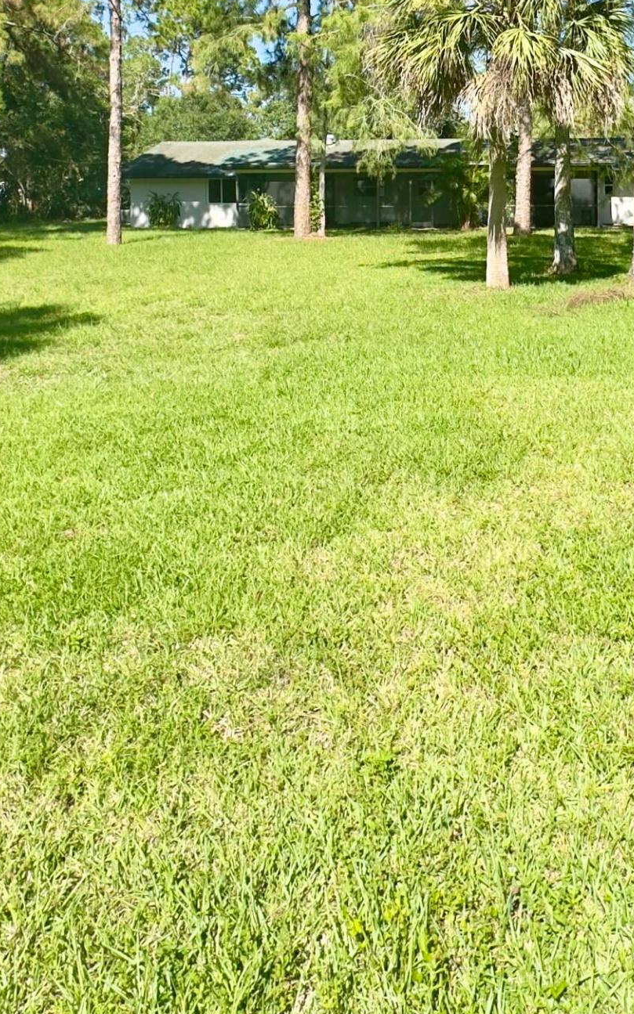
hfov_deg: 37.3
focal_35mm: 33
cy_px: 201
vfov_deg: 54.2
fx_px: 913
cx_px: 478
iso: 40
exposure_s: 1/1048
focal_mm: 2.22
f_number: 2.2
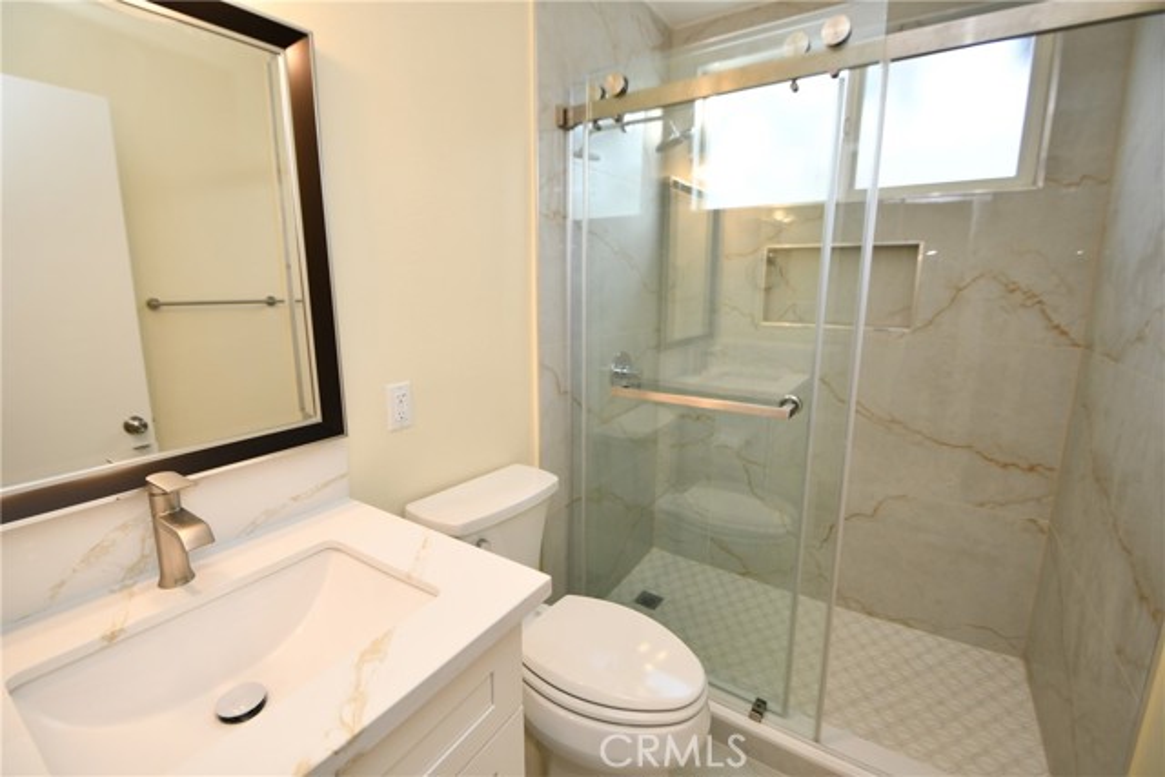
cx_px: 582
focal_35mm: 15
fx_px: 485
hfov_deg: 100.4
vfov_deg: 77.4
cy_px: 388
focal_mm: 10
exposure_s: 1/60
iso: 200
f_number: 4
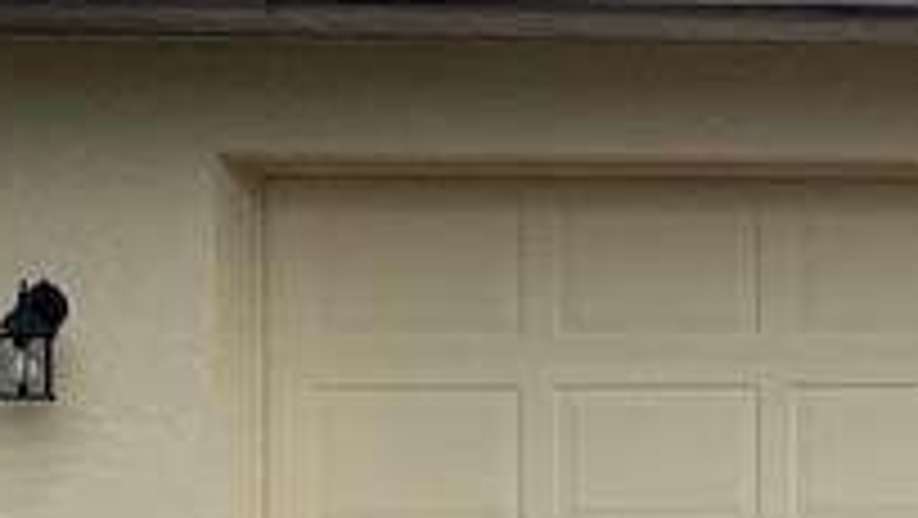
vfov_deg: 8.5
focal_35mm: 142
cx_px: 2246
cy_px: 405
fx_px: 3458
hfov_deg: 12.0
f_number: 1.8
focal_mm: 4.25
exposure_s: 1/1953
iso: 25
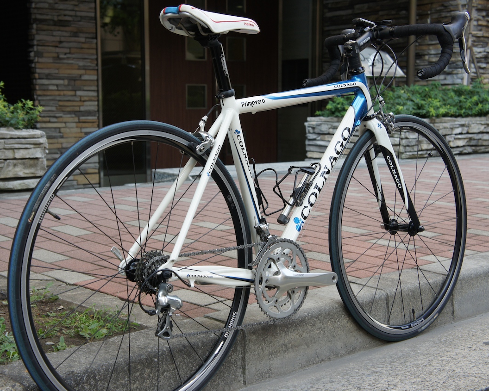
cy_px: 196
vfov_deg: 26.2
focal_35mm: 58
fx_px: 839
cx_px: 220
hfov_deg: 32.5
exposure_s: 1/80
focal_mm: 34
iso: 200
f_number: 5.6
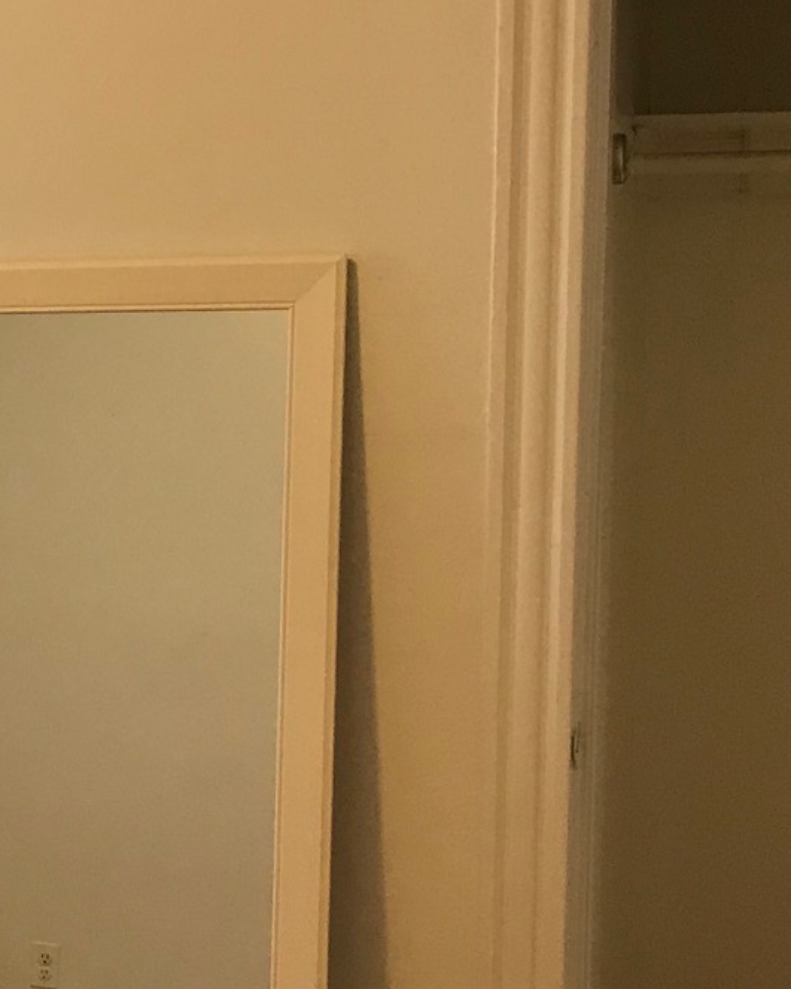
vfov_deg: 23.0
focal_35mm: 83
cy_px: 553
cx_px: -371
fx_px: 2429
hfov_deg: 16.9
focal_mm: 3.99
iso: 40
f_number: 1.8
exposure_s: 1/30
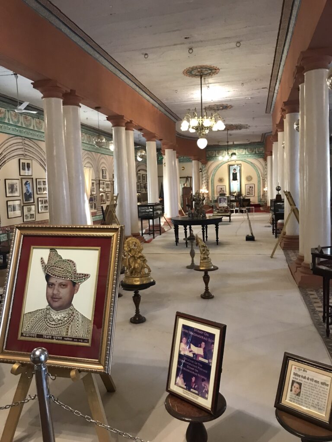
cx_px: 166
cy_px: 221
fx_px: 358
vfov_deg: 63.4
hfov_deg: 49.7
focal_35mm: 28
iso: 100
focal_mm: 3.99
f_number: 1.8
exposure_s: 1/17
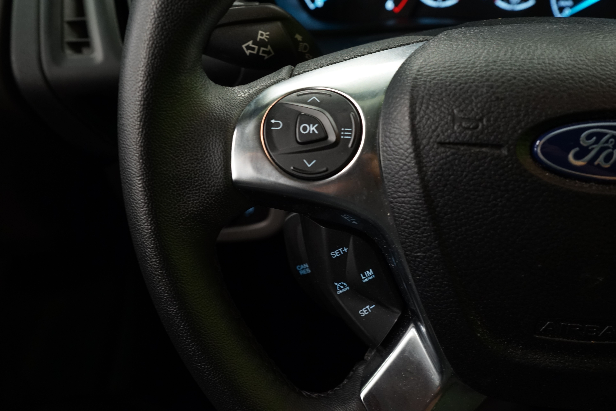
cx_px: 308
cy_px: 206
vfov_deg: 41.1
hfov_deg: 58.7
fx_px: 548
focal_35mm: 32
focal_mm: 32
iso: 1000
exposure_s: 1/15
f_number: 7.1
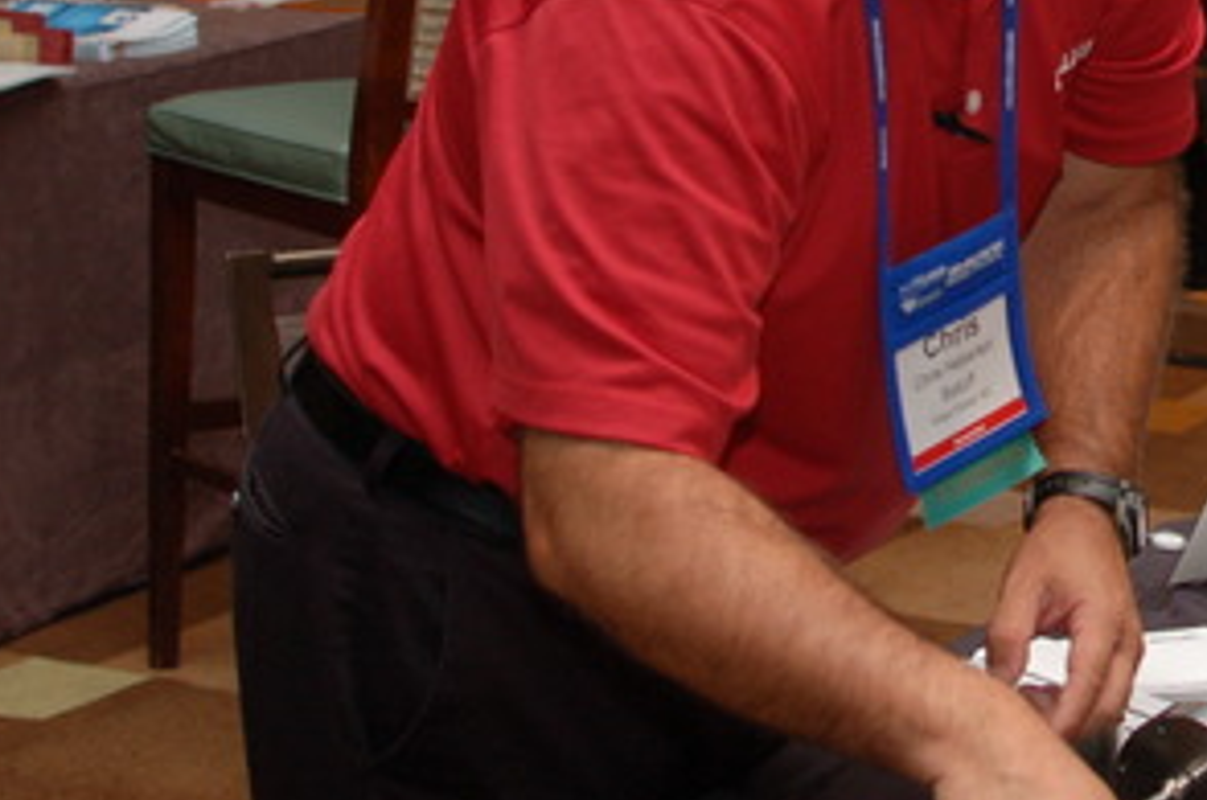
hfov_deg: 16.0
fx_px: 4191
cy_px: 144
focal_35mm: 125
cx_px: 1240
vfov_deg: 10.9
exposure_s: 1/60
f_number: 4
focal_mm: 35
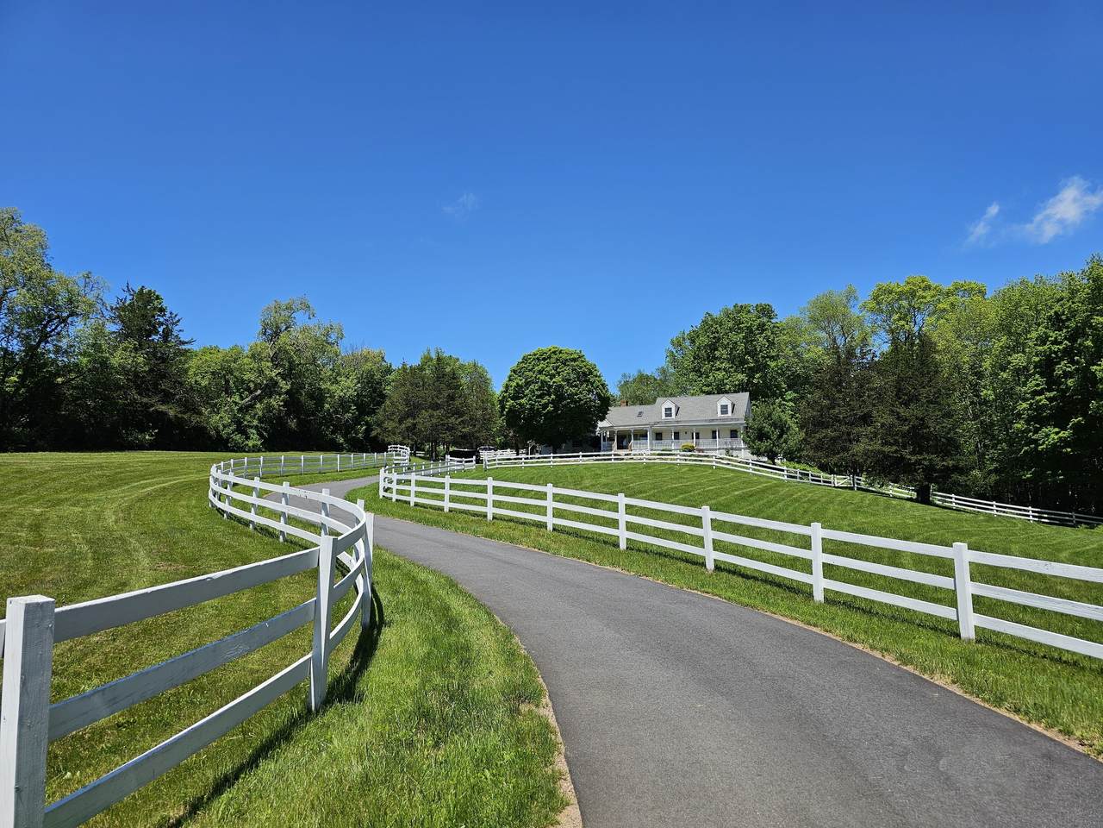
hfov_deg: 73.9
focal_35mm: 23
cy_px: 414
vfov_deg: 58.9
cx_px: 552
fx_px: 733
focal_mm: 6.3
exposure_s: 1/1008
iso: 10
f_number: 1.7
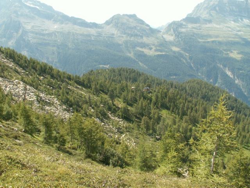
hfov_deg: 52.6
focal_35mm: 35
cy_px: 94
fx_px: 253
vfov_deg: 40.7
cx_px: 125
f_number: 8
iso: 50
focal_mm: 5.86
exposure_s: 1/50
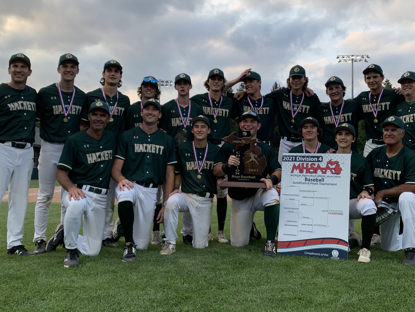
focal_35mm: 40
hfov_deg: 46.7
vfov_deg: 36.0
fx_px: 480
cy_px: 153
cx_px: 233
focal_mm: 4.25
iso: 25
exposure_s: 1/446
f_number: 1.8
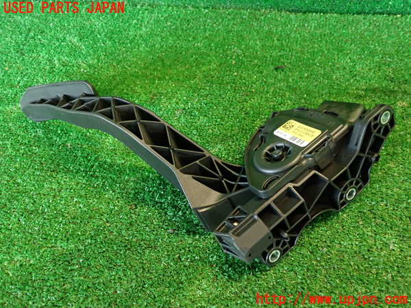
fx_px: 380
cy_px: 154
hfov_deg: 56.8
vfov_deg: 44.2
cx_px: 206
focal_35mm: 32
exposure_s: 1/30
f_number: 2.4
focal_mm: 5.79
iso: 400
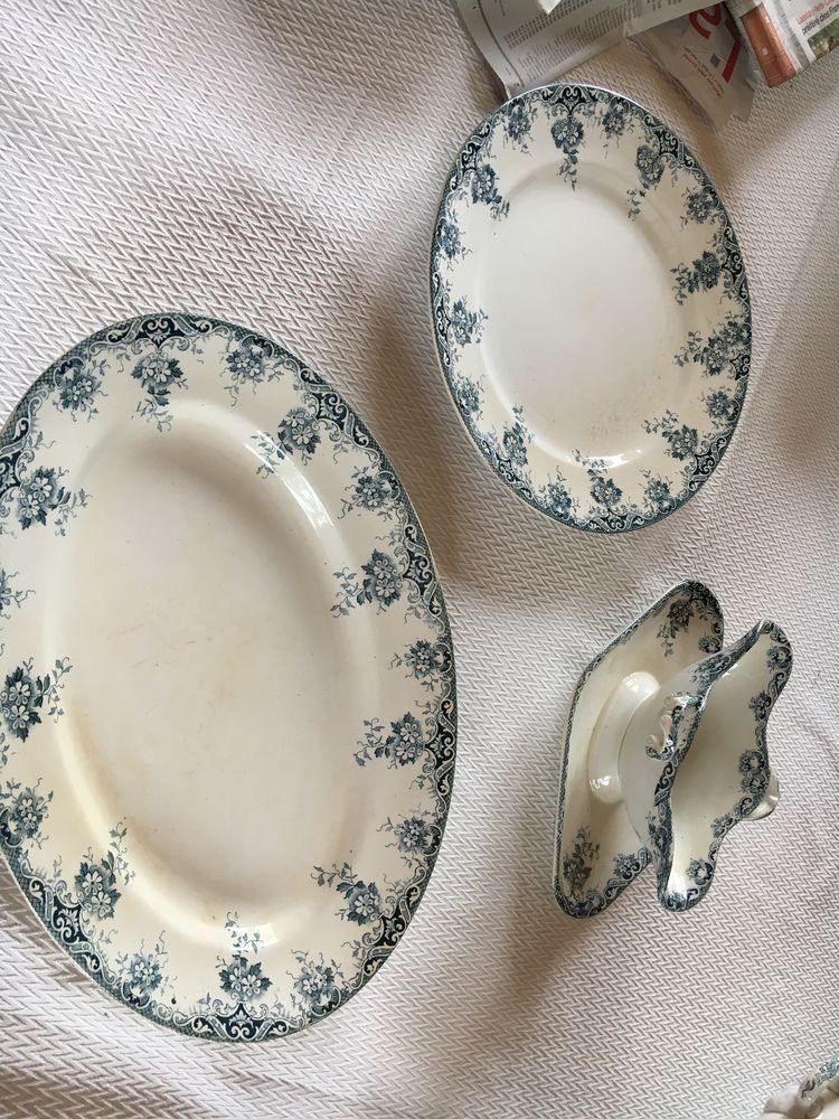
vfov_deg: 61.7
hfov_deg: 48.2
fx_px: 937
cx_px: 420
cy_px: 560
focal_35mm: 29
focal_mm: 4.15
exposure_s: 1/33
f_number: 2.2
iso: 25
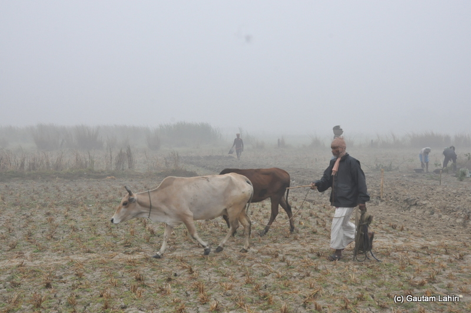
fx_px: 588
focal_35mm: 45
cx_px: 236
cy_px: 156
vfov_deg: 29.8
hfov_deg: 43.6
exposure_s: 1/125
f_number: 14
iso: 900
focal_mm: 30
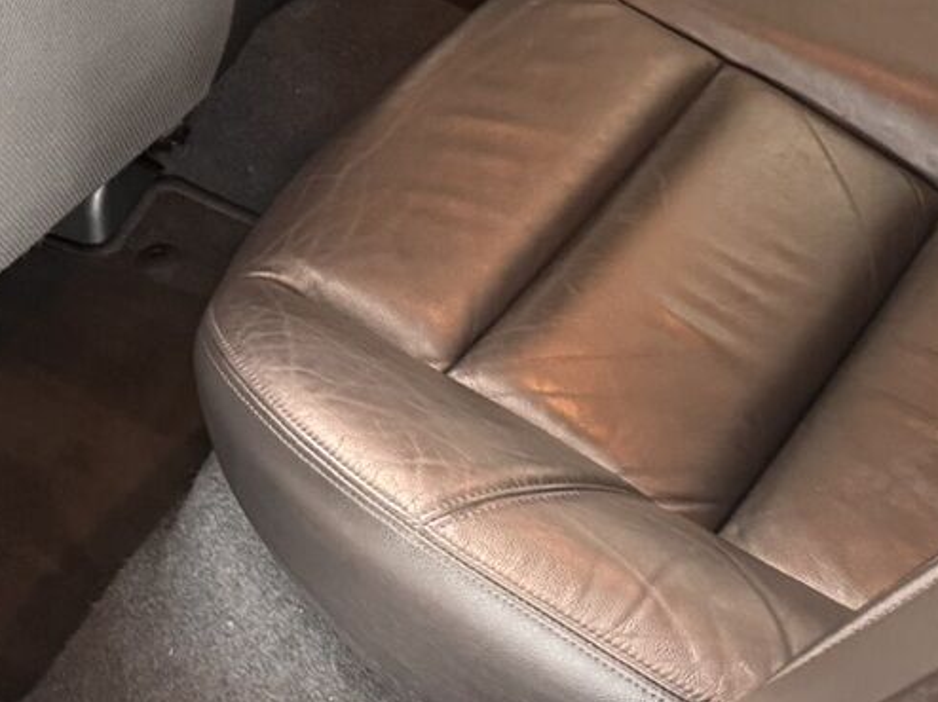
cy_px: 114
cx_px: 240
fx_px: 2248
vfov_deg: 17.6
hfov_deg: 23.3
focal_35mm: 83
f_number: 1.78
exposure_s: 1/33
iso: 640
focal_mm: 6.76
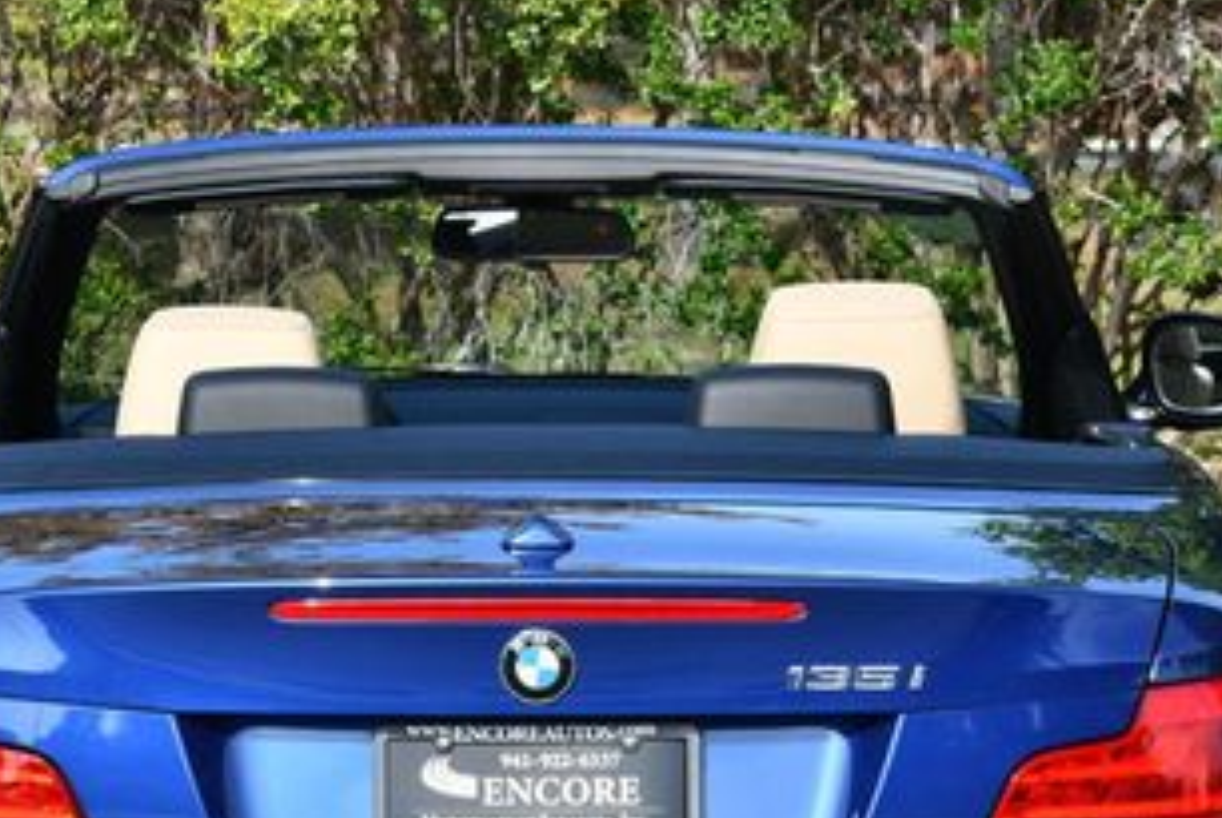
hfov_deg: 8.9
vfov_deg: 6.0
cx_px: 523
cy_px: 802
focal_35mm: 230
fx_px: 7818
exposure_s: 1/250
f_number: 8
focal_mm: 55
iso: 200
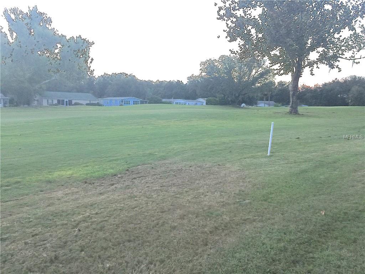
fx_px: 306
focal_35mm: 29
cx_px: 182
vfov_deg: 48.2
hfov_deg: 61.7
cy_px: 137
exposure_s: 1/15
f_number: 2.2
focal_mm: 4.15
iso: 32
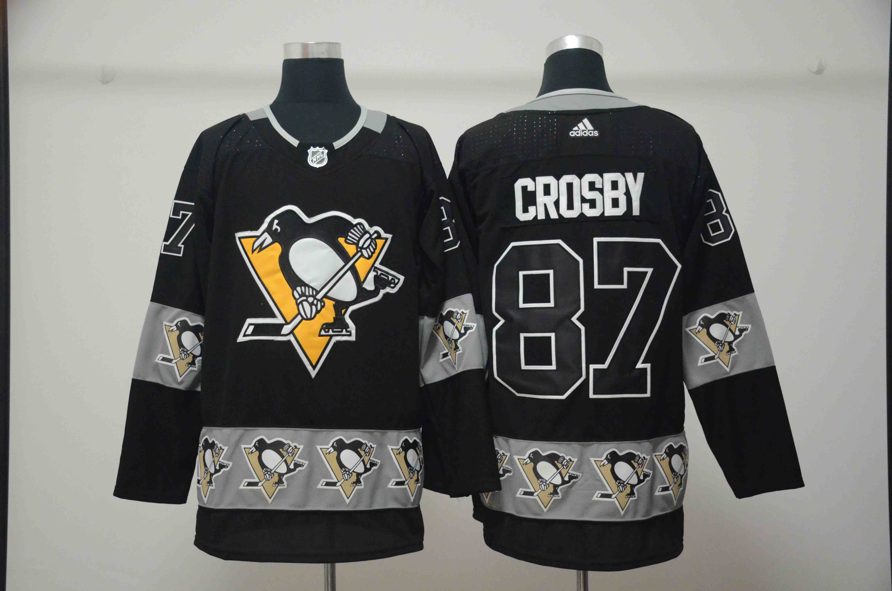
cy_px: 296
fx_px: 1001
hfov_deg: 48.0
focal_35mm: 40
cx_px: 446
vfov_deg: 32.9
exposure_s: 1/80
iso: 4000
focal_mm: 27
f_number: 4.5
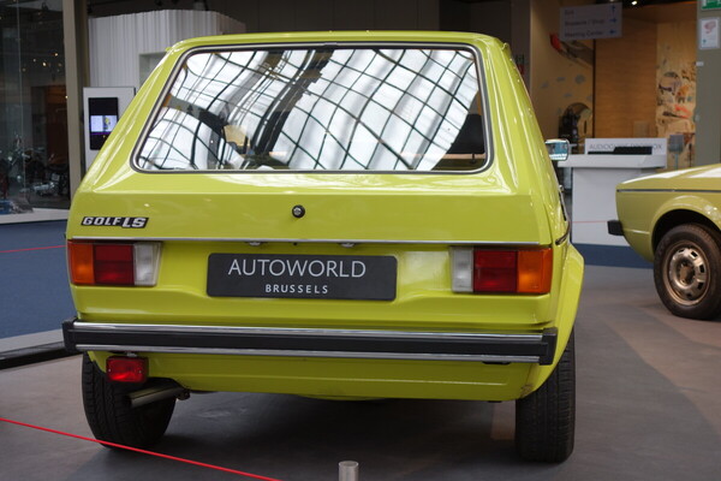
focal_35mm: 54
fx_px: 1081
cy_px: 240
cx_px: 360
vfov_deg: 25.1
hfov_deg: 36.9
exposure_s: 1/60
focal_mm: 20.19
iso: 200
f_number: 3.5
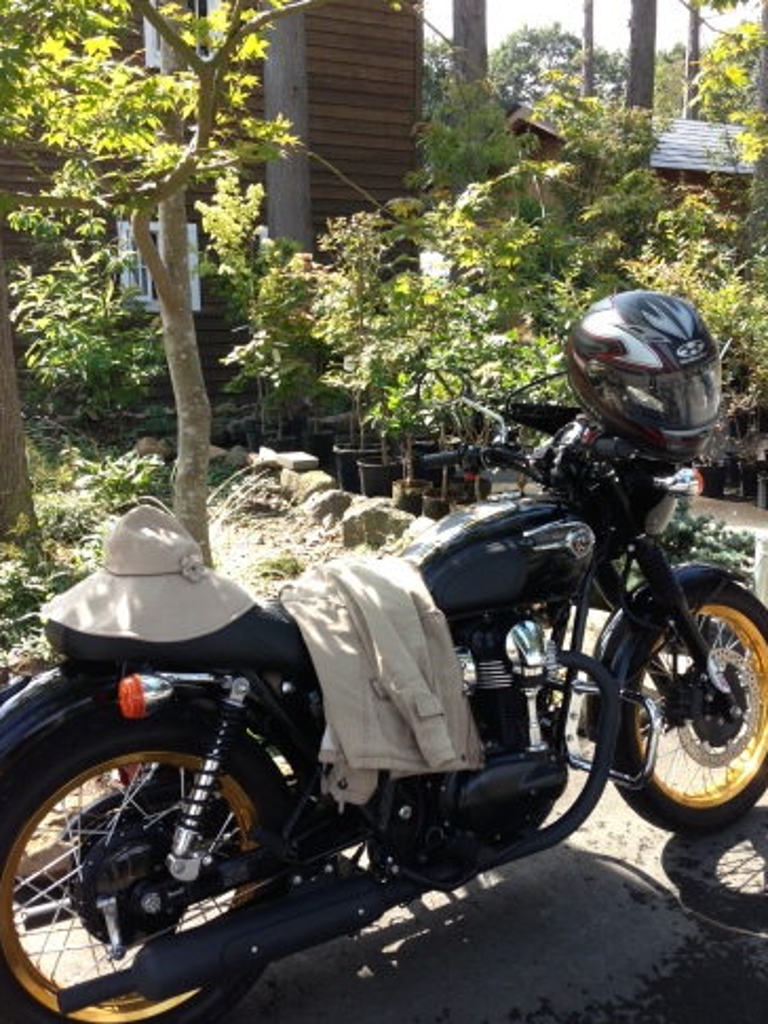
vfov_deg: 53.9
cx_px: 389
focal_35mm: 34
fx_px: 1005
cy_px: 509
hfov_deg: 41.8
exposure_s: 1/321
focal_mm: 4.13
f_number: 2.4
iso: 64
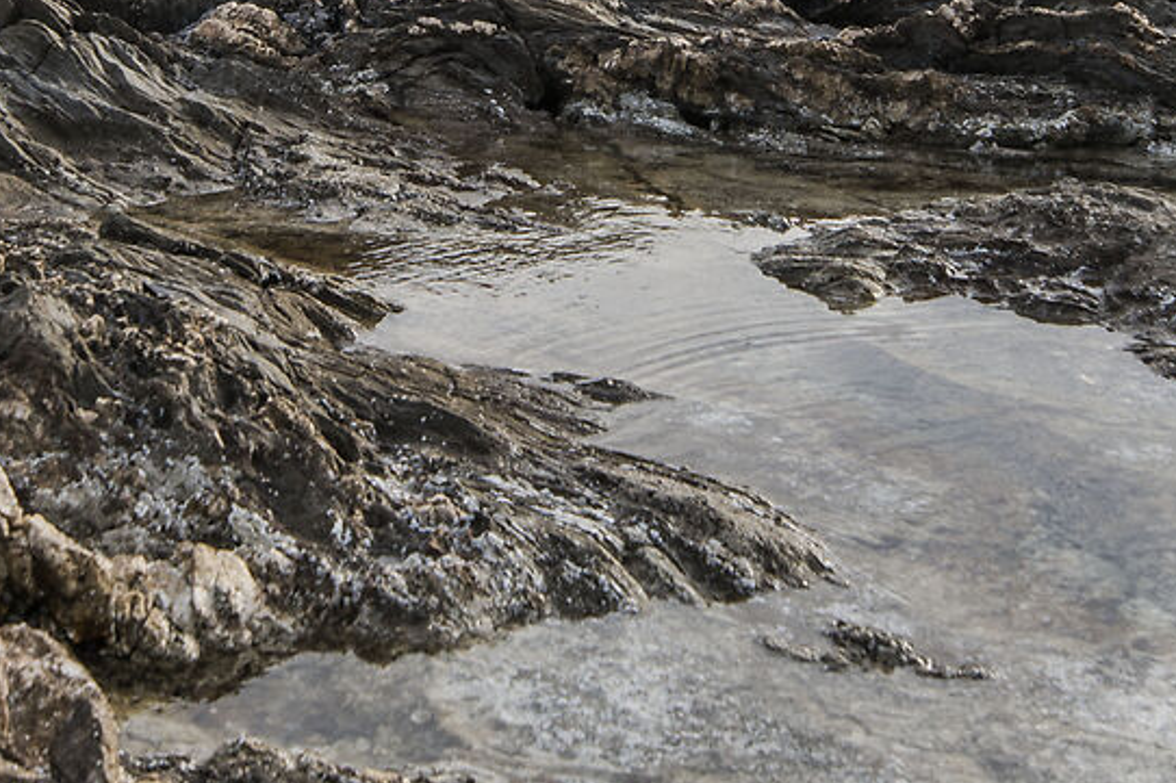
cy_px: -239
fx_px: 2025
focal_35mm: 62
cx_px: 547
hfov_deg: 32.4
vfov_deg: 20.1
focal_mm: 14
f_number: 8
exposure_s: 1/160
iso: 100
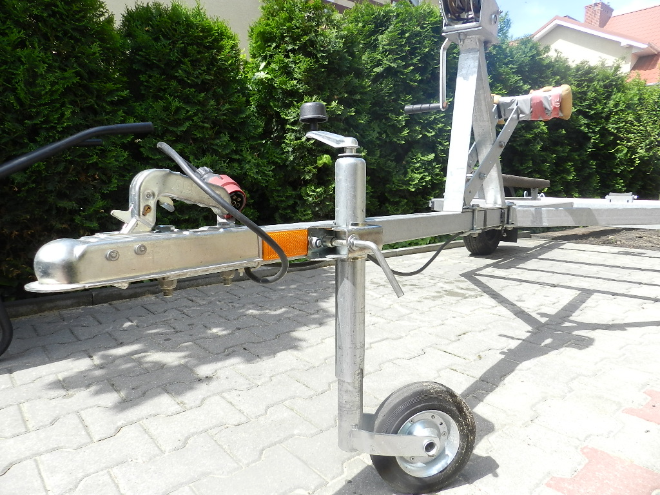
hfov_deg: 73.9
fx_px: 439
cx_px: 330
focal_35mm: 23
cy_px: 248
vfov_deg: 58.9
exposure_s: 1/800
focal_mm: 4
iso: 160
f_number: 3.4
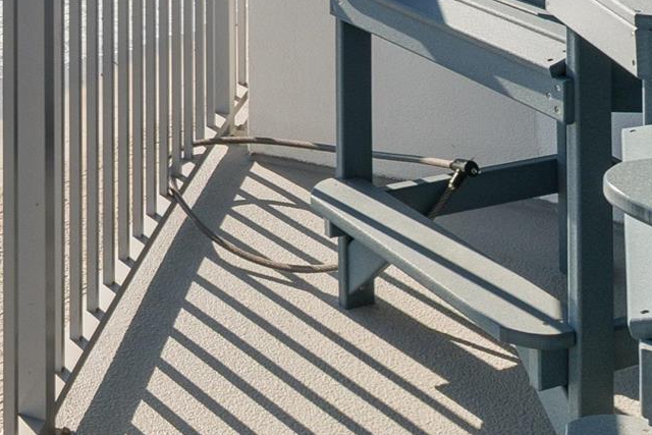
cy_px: -417
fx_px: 1304
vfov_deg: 15.4
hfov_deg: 25.9
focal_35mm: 72
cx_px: -69
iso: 100
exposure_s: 1/400
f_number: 10
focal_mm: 10
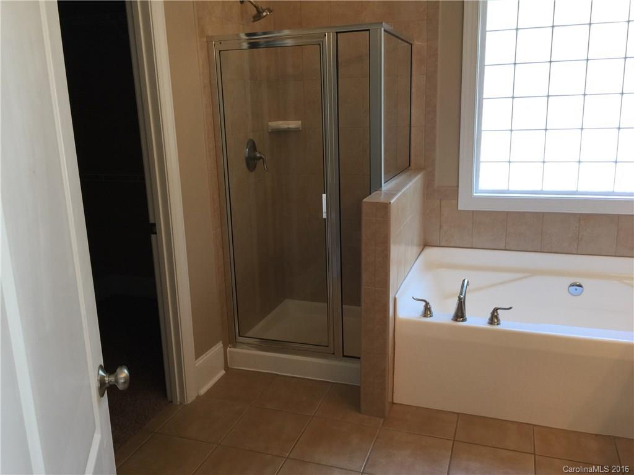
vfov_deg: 48.2
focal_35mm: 29
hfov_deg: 61.7
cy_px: 238
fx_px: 531
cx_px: 317
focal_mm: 4.15
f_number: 2.2
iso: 32
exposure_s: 1/30
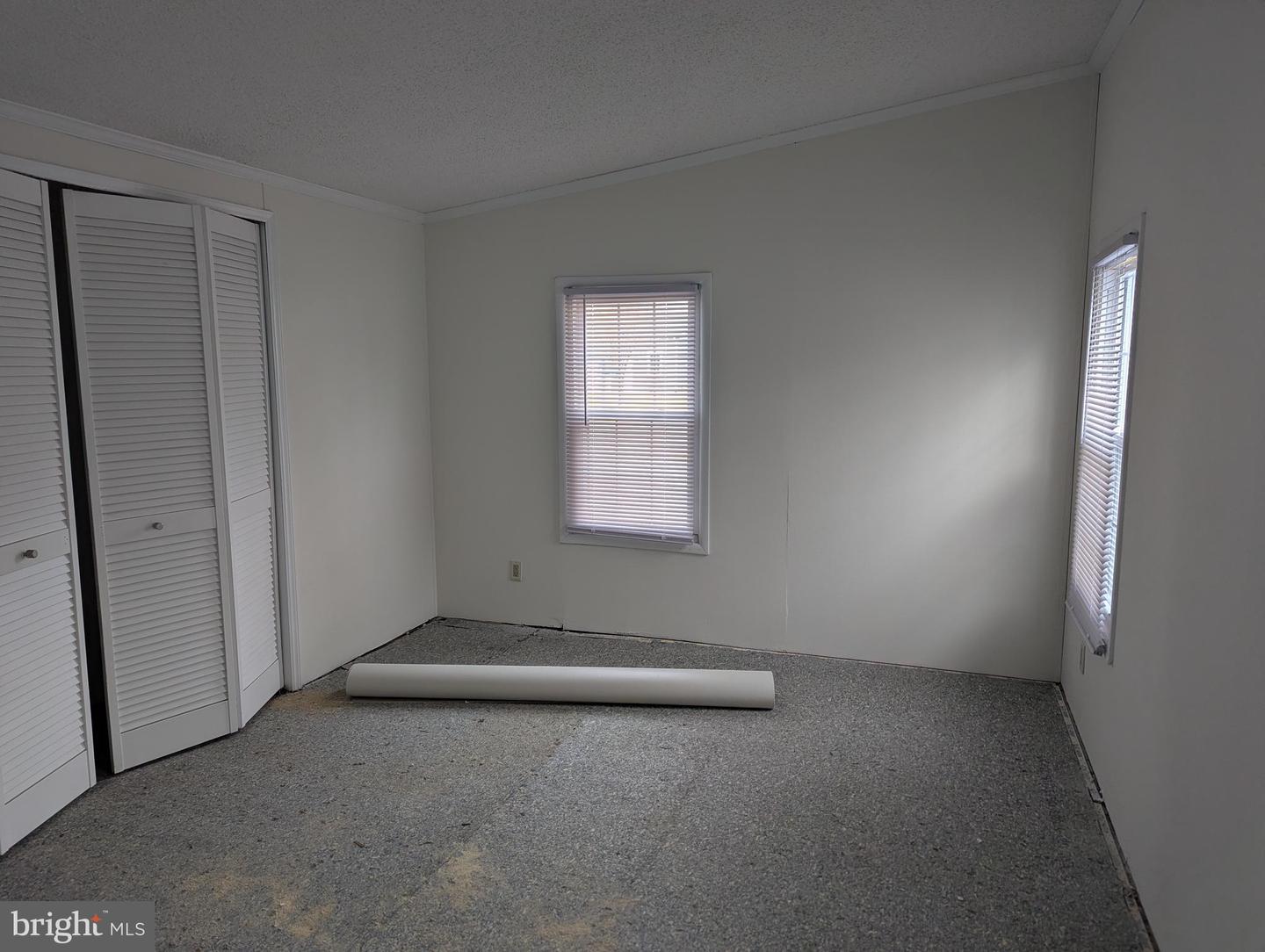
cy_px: 476
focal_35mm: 24
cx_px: 632
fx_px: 878
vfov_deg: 56.9
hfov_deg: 71.5
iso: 49
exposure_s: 1/121
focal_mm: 6.81
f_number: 1.85
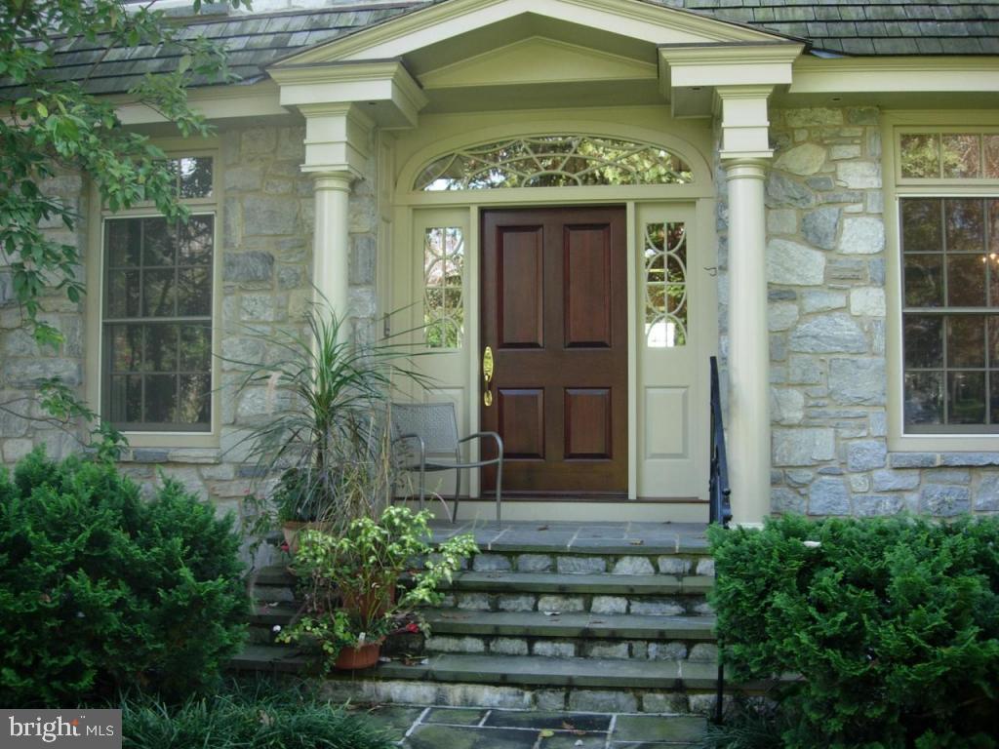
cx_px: 500
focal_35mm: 38
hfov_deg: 49.0
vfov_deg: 37.7
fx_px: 1097
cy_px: 374
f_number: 2.8
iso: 64
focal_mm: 7.8
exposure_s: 1/78.3
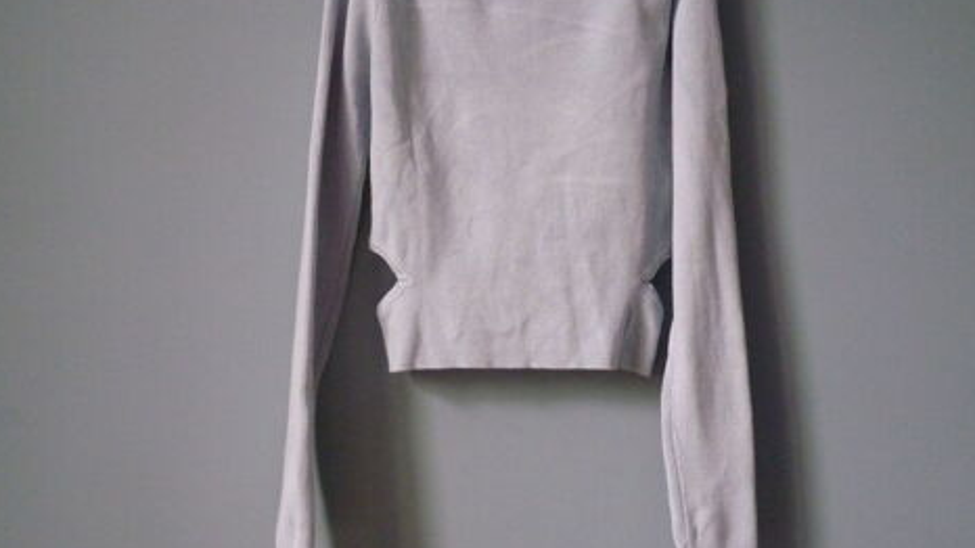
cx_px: 490
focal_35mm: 37
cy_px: 213
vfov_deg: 31.9
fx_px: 956
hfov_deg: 54.0
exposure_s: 1/15
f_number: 3
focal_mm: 5.9
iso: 800
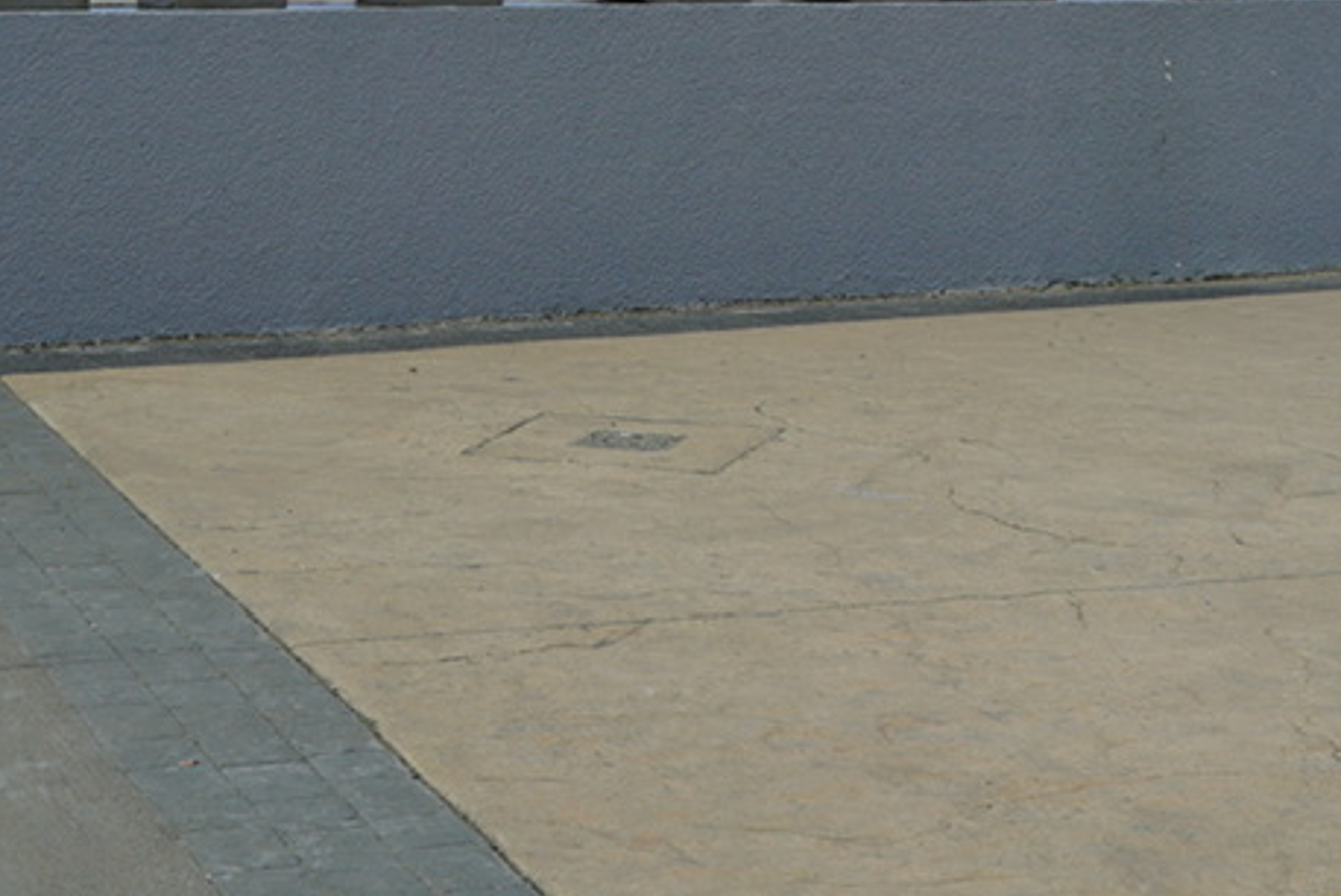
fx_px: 3541
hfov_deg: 21.4
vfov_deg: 13.9
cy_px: -269
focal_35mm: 95
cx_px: 884
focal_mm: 34
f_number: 14
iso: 100
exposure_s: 1/160
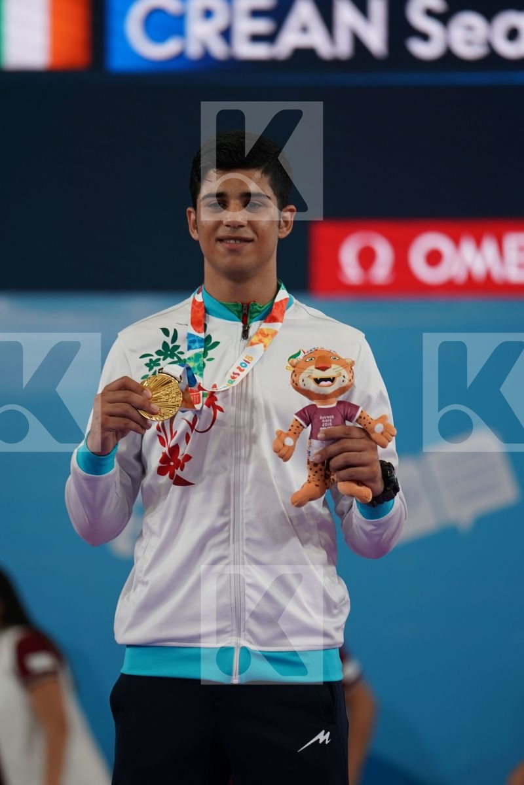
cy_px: 392
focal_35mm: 300
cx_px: 262
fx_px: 6549
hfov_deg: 4.6
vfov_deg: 6.9
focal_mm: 200
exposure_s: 1/250
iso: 250
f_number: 2.8
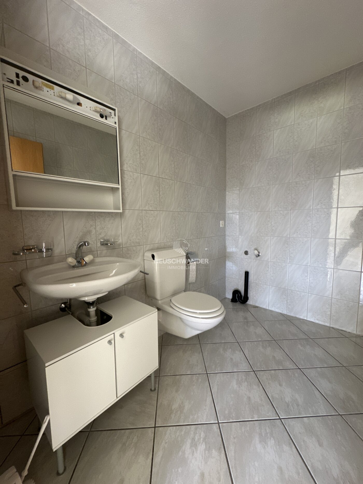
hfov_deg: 85.7
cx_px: 182
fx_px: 196
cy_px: 242
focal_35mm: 14
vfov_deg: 102.1
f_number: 2.2
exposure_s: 1/60
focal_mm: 2.22
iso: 800
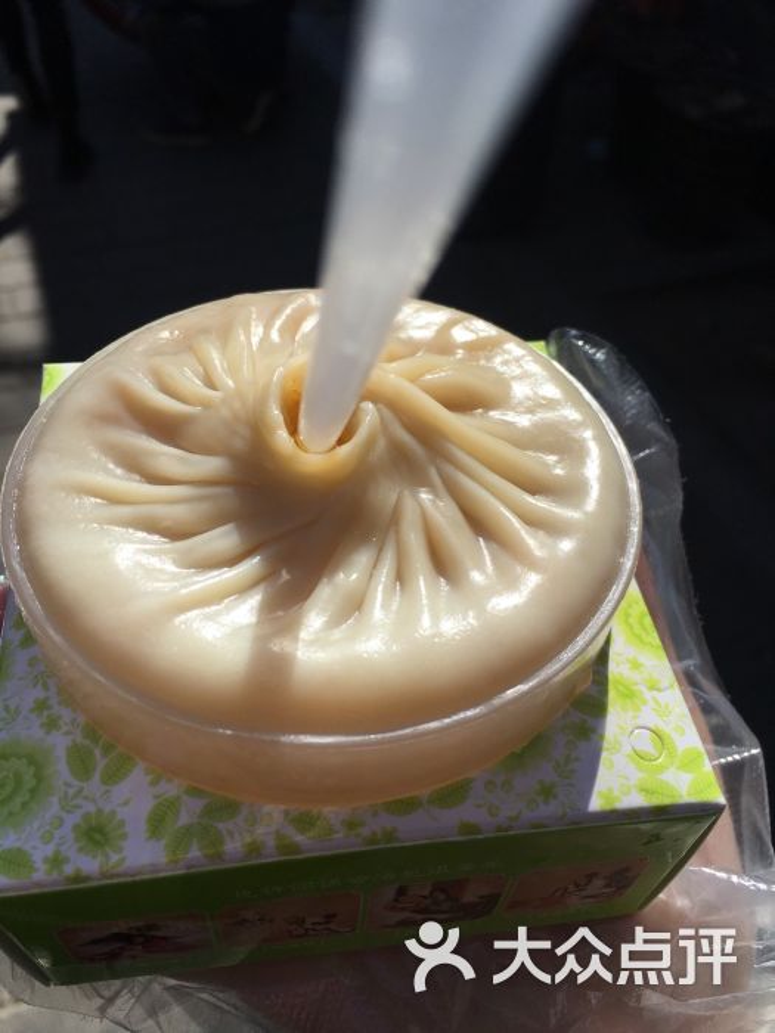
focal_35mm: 29
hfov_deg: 48.2
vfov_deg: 61.7
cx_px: 388
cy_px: 516
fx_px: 866
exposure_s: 1/1972
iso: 25
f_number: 2.2
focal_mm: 4.15
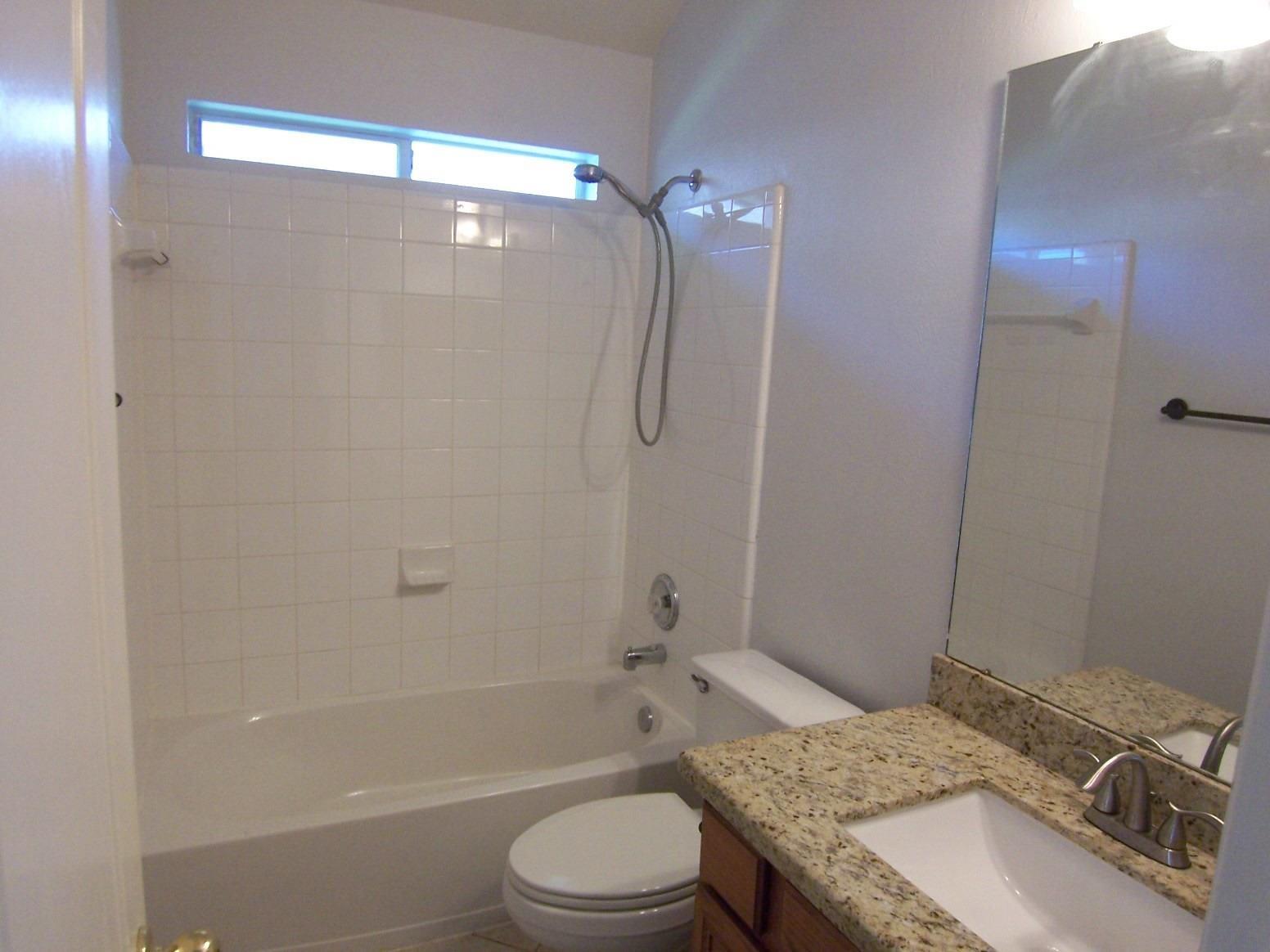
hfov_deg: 73.9
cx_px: 635
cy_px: 476
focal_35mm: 23
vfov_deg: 58.9
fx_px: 844
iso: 200
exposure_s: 1/30
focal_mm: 3.8
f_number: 2.8
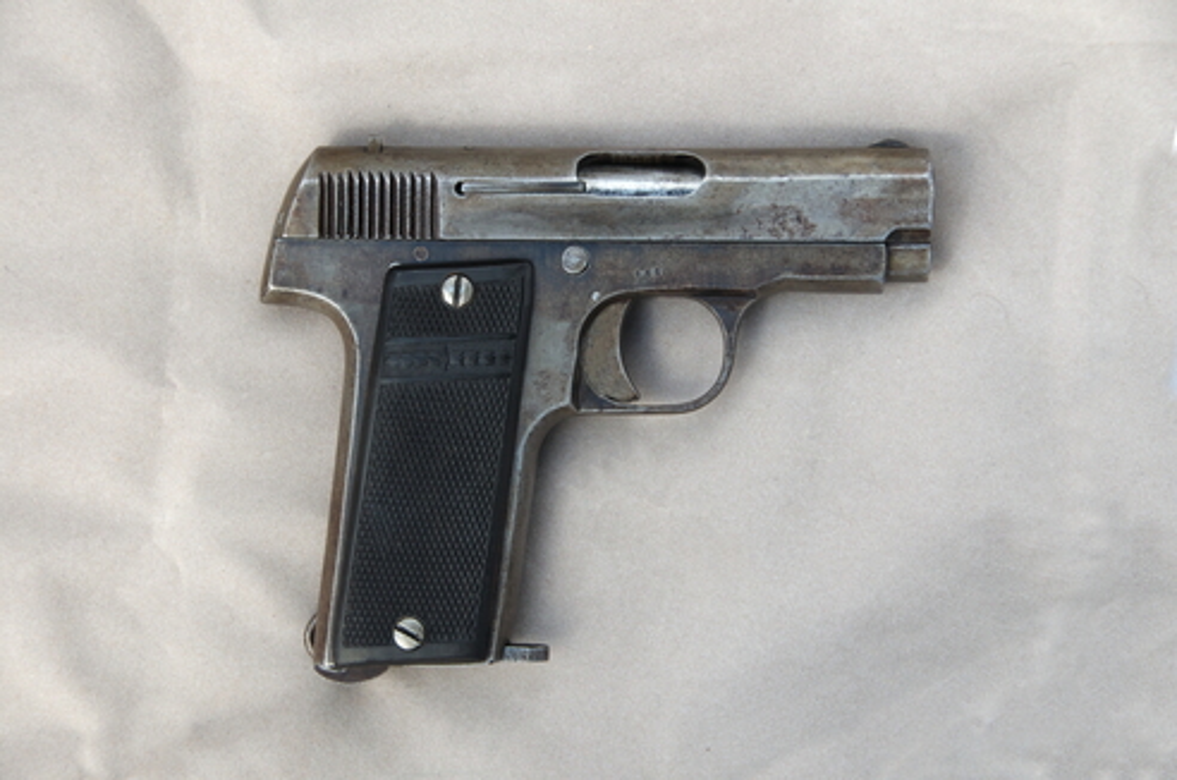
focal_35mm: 112
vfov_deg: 12.1
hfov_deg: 18.2
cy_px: 390
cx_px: 588
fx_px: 3671
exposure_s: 1/640
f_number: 7.1
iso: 800
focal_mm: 75
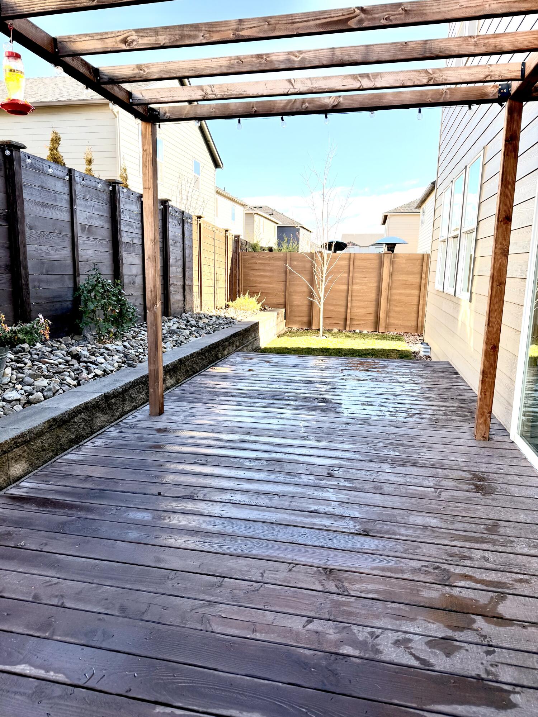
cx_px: 269
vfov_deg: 71.6
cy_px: 358
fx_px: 497
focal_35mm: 24
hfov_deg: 56.8
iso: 100
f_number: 1.78
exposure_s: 1/1018
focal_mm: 6.76
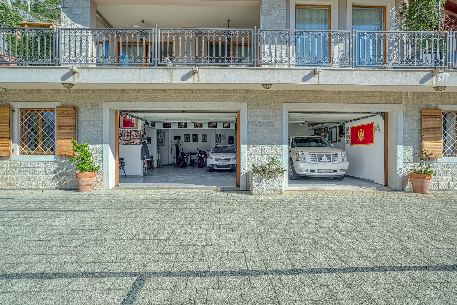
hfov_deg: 90.0
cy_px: 152
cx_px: 228
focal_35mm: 18
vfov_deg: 67.4
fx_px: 229
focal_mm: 18
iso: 100
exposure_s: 1/200
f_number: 11
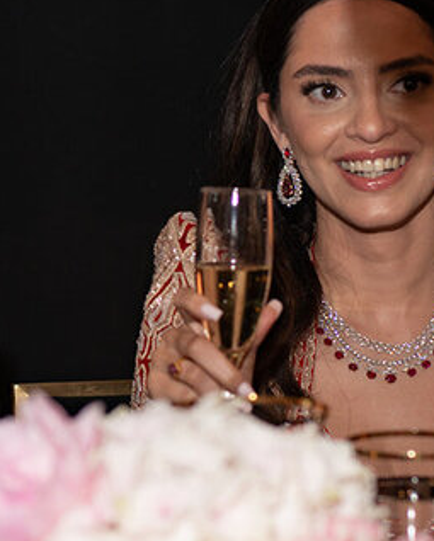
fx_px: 2838
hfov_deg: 8.7
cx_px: 65
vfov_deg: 10.9
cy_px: 261
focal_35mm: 177
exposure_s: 1/100
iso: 400
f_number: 3.2
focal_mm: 50
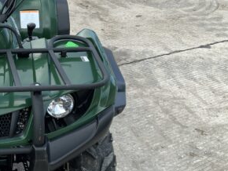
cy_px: 99
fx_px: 422
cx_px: -2
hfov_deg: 28.3
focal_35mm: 64
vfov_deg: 22.9
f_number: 1.8
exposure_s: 1/186
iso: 16
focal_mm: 3
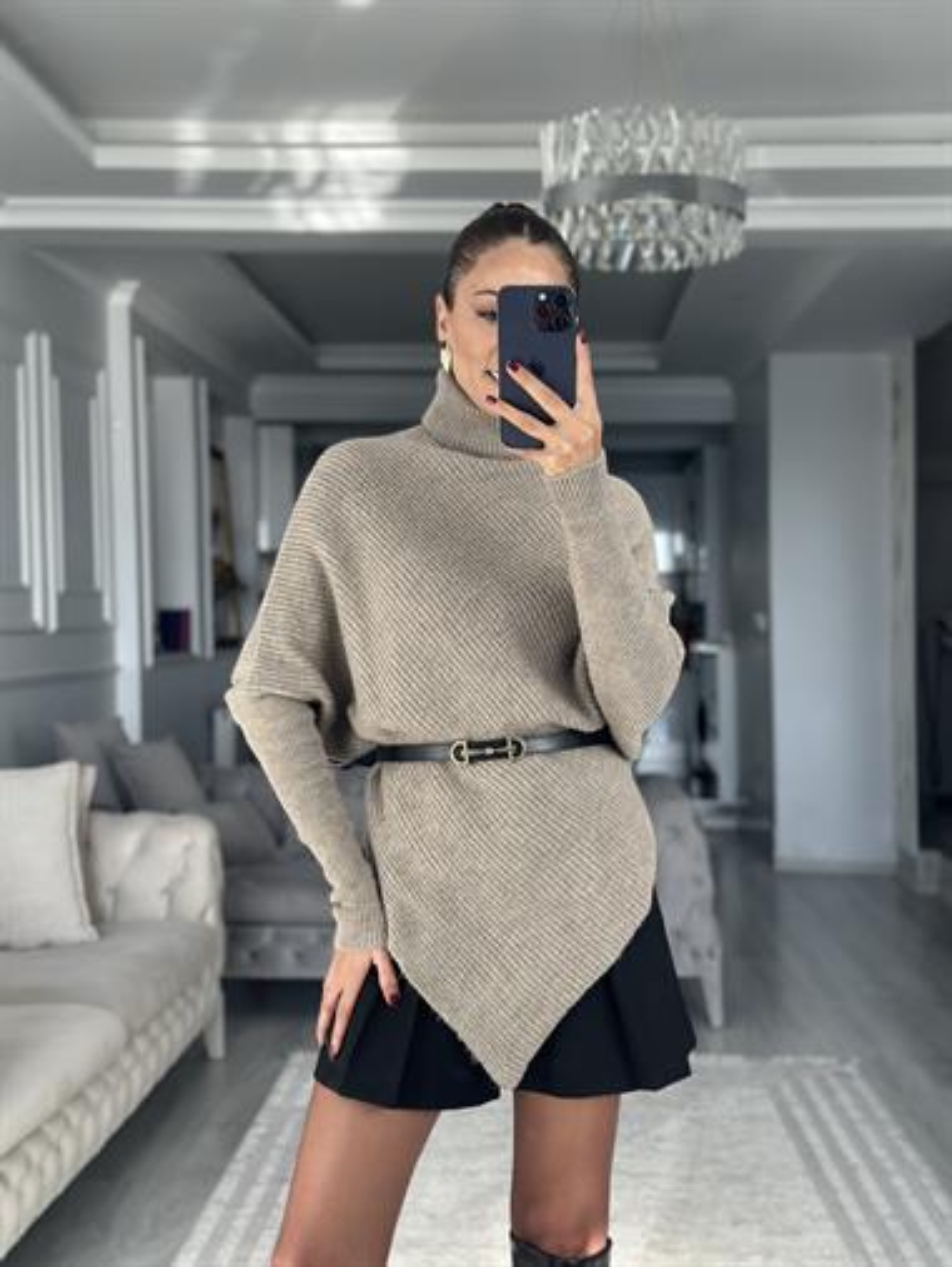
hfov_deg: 30.3
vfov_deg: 39.6
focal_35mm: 48
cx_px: 476
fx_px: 1759
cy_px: 634
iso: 80
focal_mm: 6.86
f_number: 1.78
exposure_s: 1/175
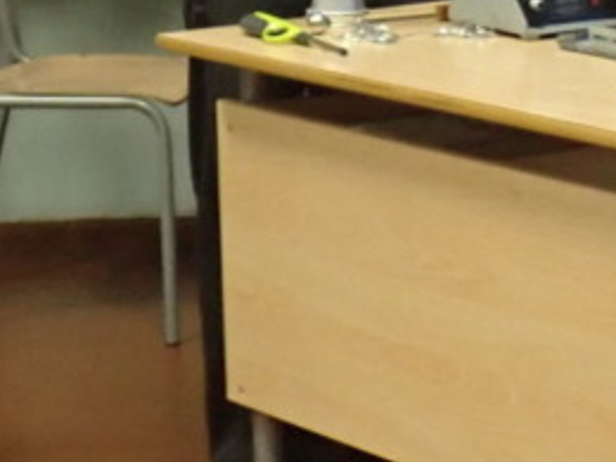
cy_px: -31
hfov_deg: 11.0
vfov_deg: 8.3
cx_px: 723
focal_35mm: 177
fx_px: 3150
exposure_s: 1/30
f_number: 2.5
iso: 800
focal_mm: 6.37
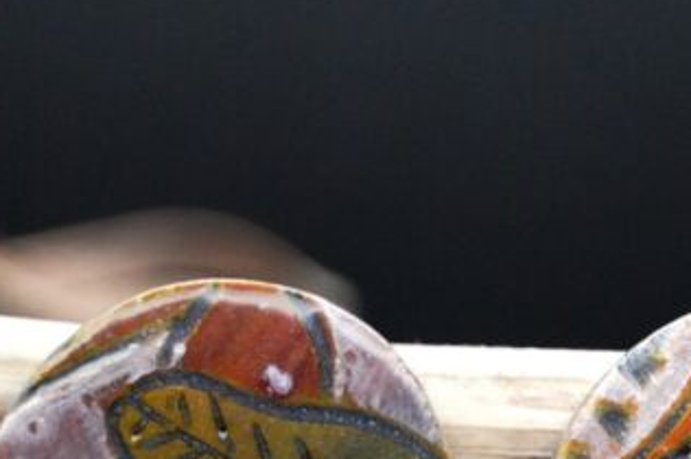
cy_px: 533
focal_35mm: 493
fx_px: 9453
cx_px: 499
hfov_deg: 4.2
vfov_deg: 2.8
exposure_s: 1/200
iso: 3200
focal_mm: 130
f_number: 5.6
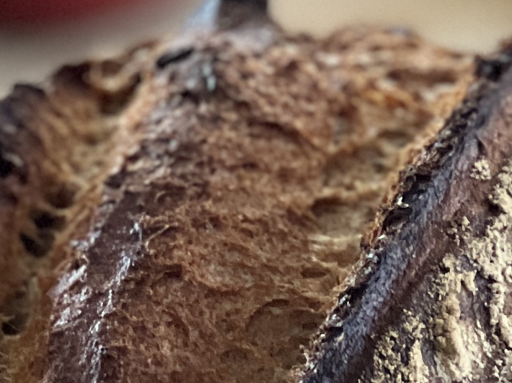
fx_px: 5560
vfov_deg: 3.9
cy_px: 402
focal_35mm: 376
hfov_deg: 5.3
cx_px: 415
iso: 320
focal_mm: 9
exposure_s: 1/40
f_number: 2.8
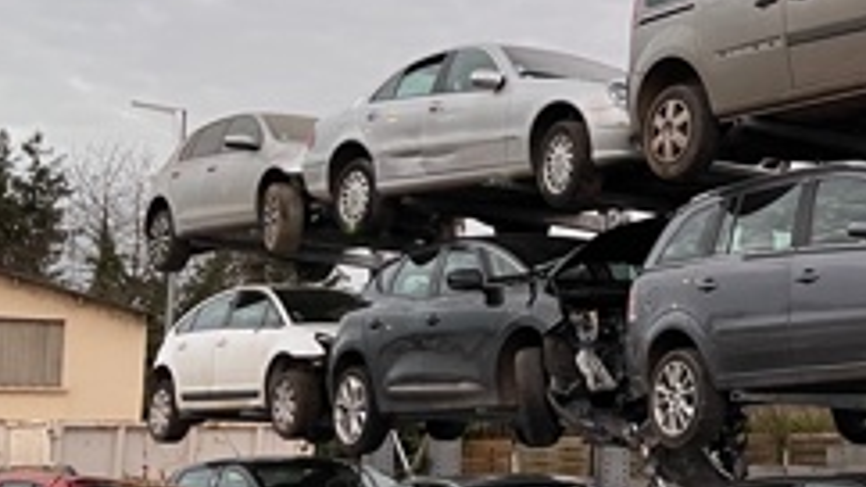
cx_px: 1116
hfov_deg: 24.7
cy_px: 236
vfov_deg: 16.1
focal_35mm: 75
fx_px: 1722
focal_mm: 5.1
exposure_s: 1/78
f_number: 1.6
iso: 125
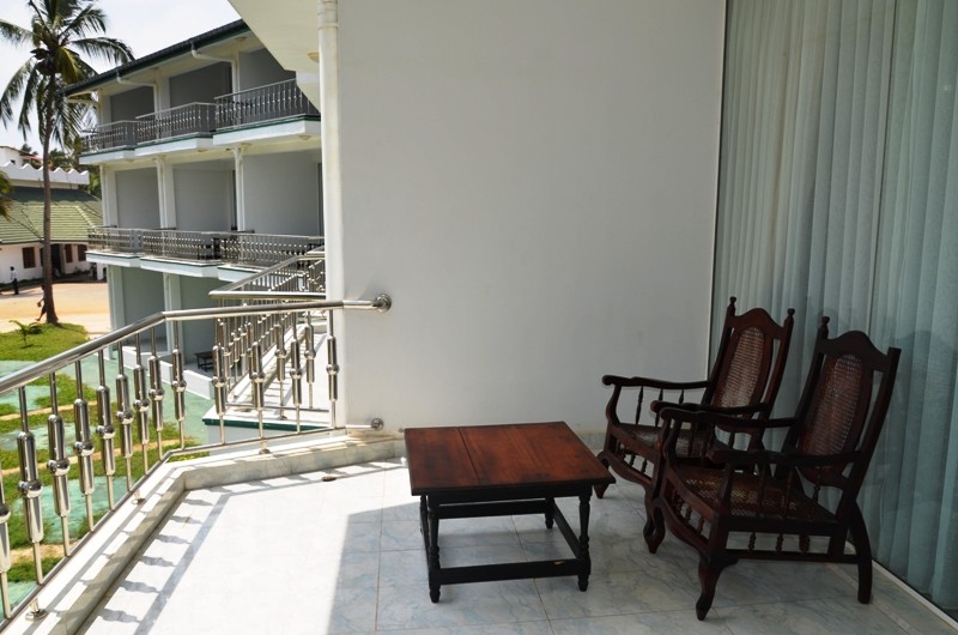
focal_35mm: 27
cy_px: 318
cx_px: 479
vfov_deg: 47.7
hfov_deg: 67.5
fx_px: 717
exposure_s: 1/250
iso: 100
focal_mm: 18
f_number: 8
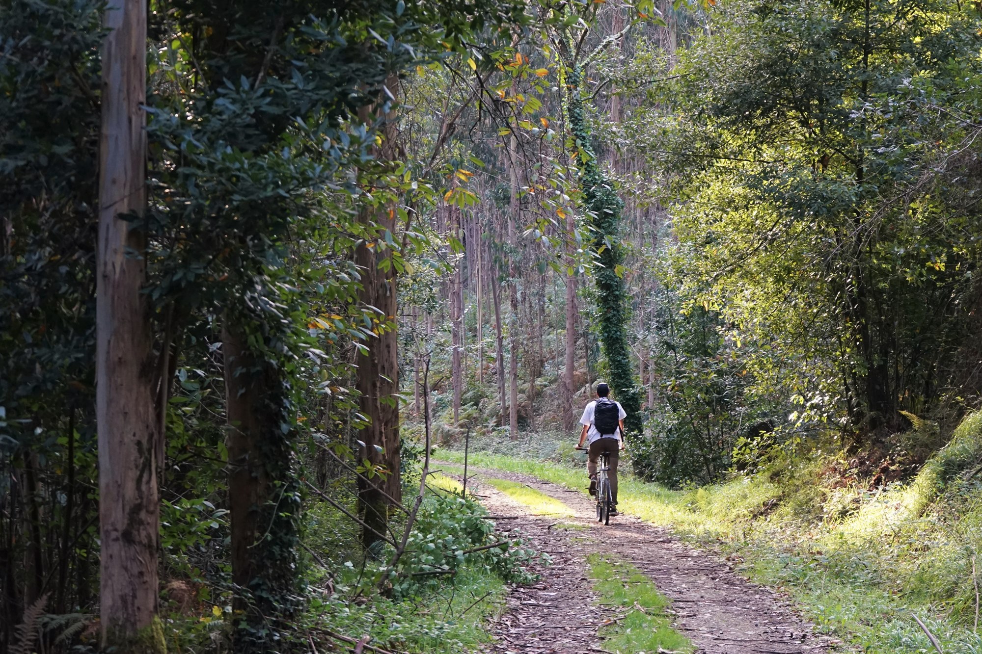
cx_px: 491
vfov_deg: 19.5
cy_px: 327
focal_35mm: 70
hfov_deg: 28.8
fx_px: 1909
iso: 2000
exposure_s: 1/160
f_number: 5.6
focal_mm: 70
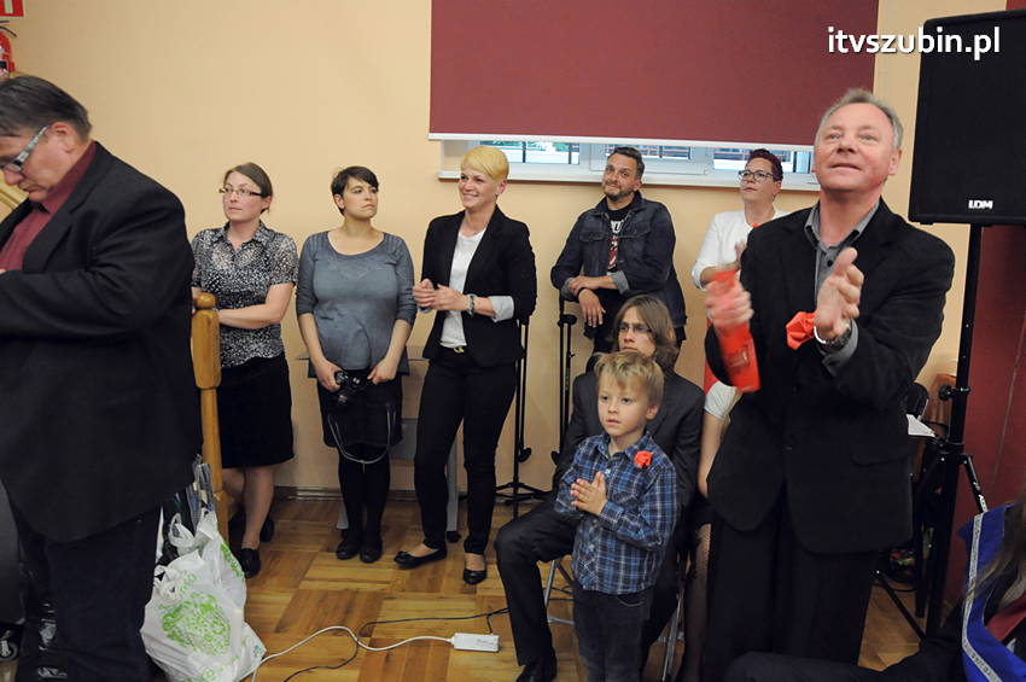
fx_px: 769
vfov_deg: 47.8
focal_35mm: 27
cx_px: 513
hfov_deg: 67.4
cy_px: 341
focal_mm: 18
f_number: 5.6
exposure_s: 1/80
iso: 2500
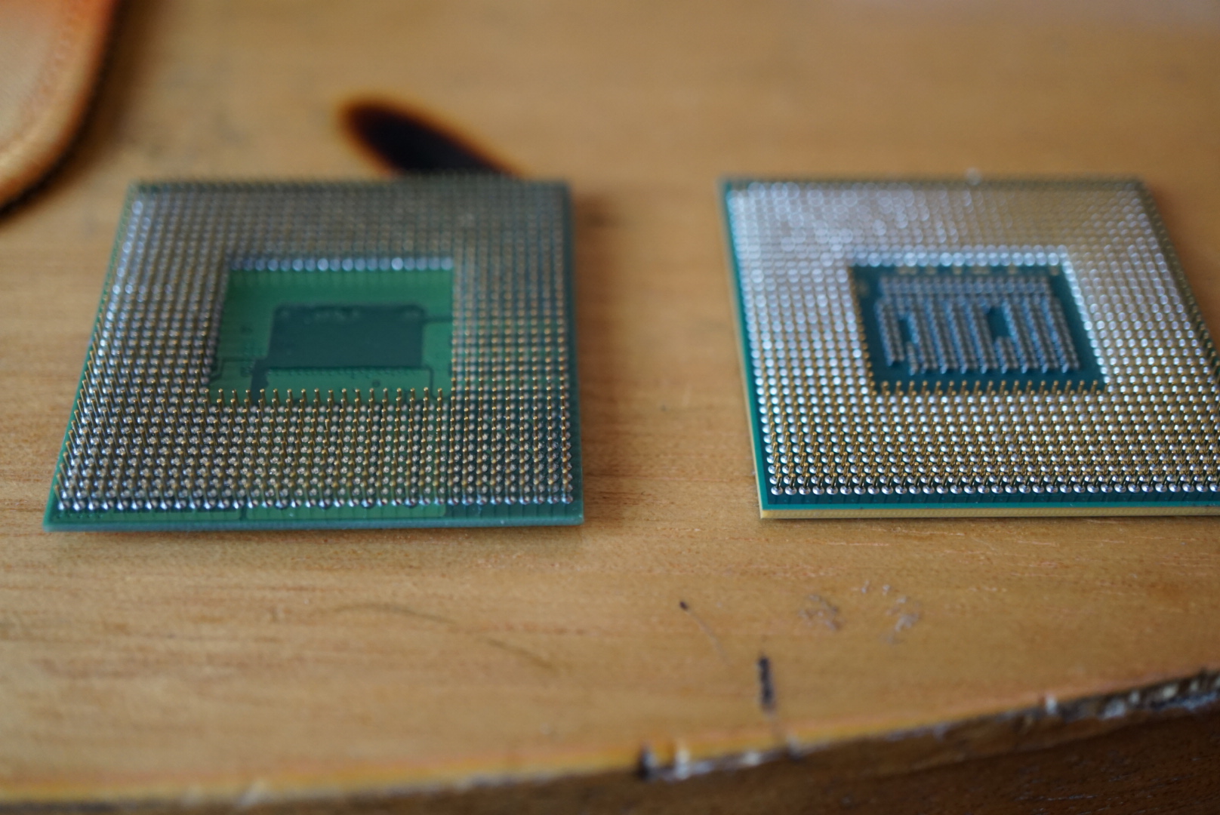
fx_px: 1526
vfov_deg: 29.9
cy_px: 408
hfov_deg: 43.6
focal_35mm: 45
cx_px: 610
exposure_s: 1/60
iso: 800
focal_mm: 30
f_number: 3.5
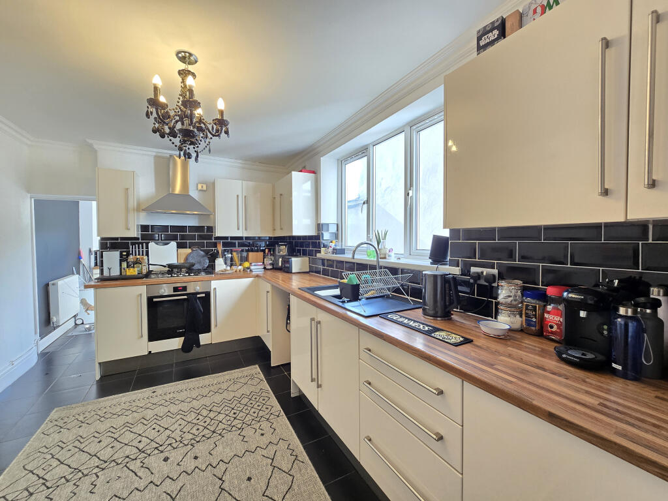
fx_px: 251
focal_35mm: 13
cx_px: 334
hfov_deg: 106.2
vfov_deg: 89.9
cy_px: 250
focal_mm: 2.2
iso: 160
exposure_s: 1/50
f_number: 2.2
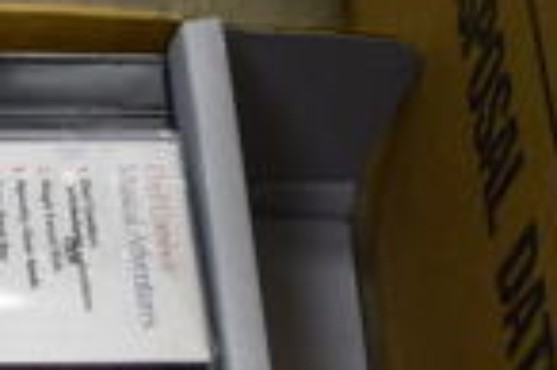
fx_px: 1746
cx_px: -332
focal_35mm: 113
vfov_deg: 11.4
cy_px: 606
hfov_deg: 16.2
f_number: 3.5
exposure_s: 1/30
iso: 280
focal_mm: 18
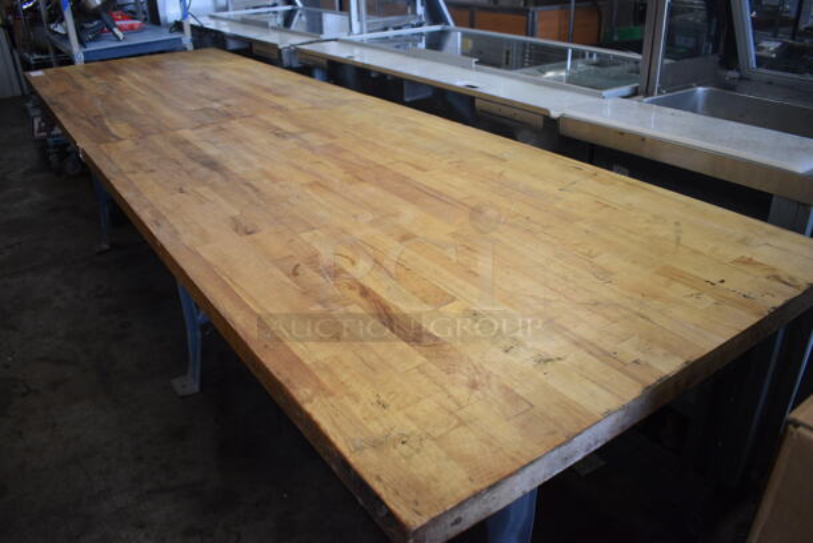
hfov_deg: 67.3
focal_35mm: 27
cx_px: 406
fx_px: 610
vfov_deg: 48.0
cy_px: 272
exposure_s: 1/125
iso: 1000
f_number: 3.5
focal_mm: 18
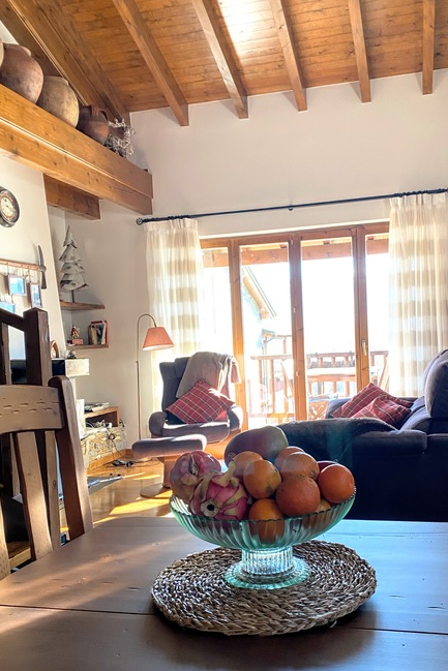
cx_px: 271
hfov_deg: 40.9
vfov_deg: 58.5
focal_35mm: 32
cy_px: 375
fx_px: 597
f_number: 1.8
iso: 125
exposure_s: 1/93
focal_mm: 4.25
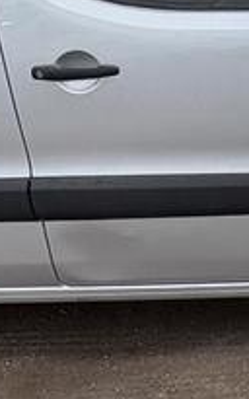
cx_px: 191
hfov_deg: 19.8
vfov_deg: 28.8
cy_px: -31
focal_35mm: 65
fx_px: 706
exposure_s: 1/687
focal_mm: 2.22
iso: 40
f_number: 2.2
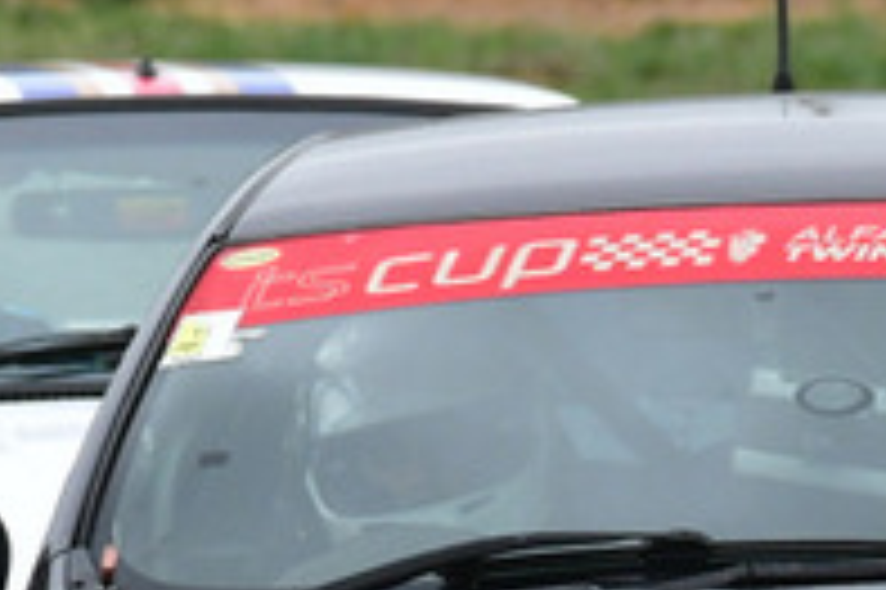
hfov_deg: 0.7
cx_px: 562
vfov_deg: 0.5
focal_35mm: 3050
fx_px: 74999
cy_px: 509
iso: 1250
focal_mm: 500
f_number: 11
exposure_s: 1/640
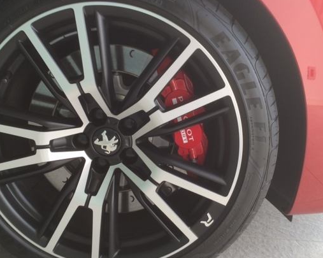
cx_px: 147
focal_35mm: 37
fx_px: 353
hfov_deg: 49.0
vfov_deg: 40.1
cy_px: 130
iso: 32
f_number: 2.2
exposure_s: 1/60
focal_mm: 4.12
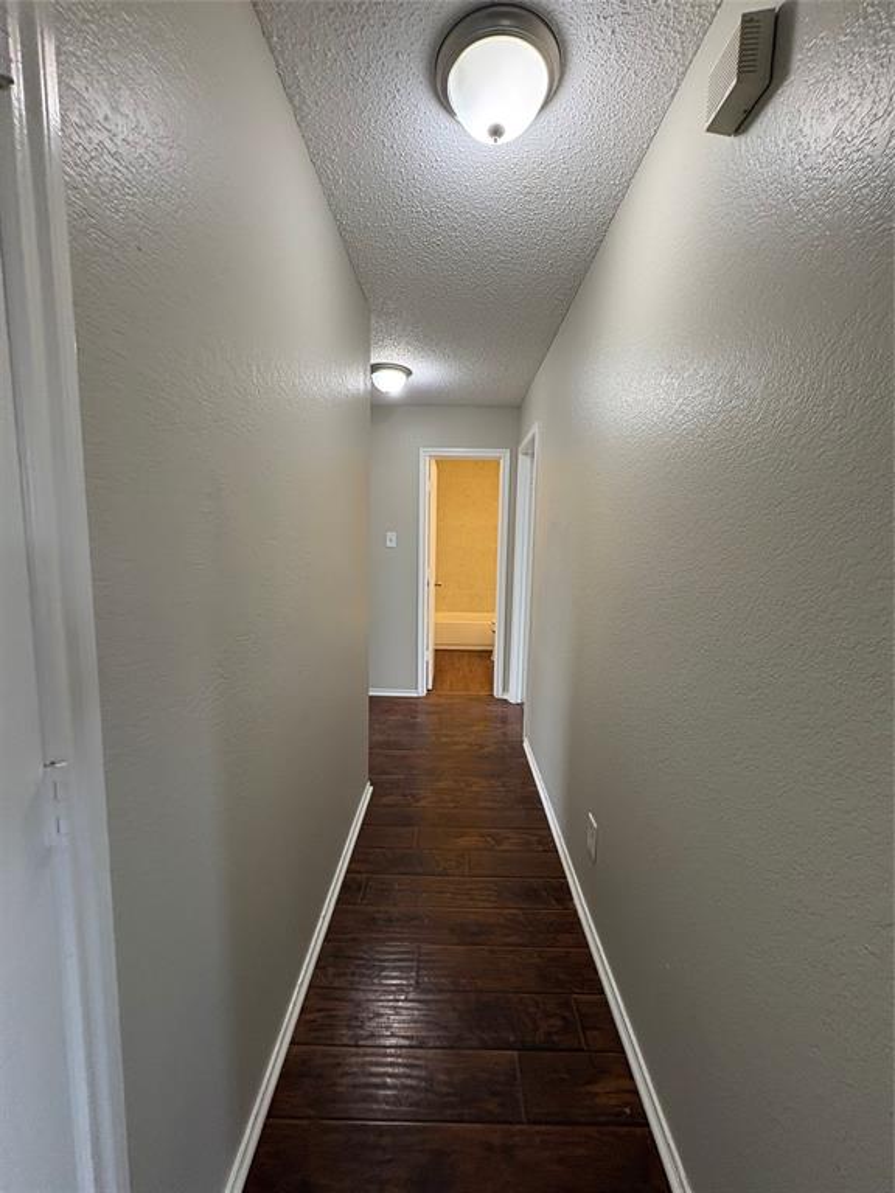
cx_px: 448
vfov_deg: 102.1
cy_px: 596
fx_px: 483
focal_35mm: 14
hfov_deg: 85.7
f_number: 2.2
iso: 250
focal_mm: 2.22
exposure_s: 1/60
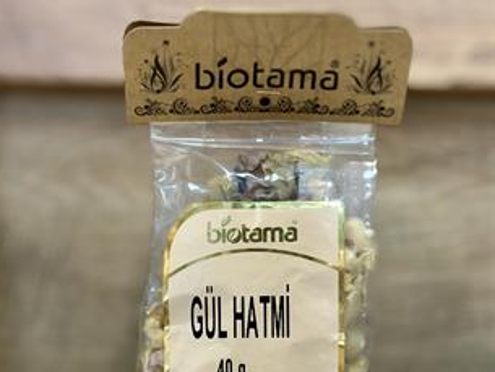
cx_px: 245
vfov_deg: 22.2
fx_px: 930
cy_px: 322
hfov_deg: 29.8
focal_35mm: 65
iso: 100
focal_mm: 6.86
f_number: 1.78
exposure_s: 1/100
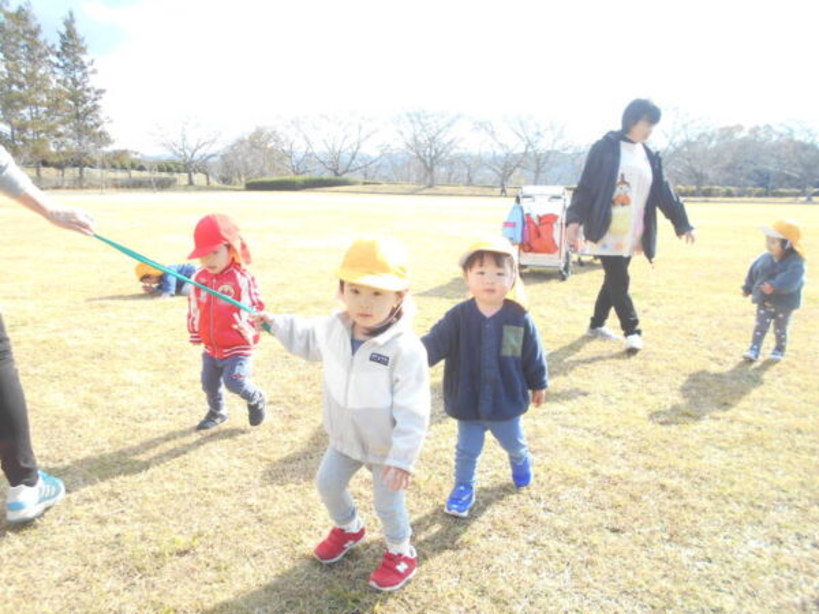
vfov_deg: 53.1
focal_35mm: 26
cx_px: 410
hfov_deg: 67.3
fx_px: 615
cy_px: 307
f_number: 3.2
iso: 100
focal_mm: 4.6
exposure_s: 1/250
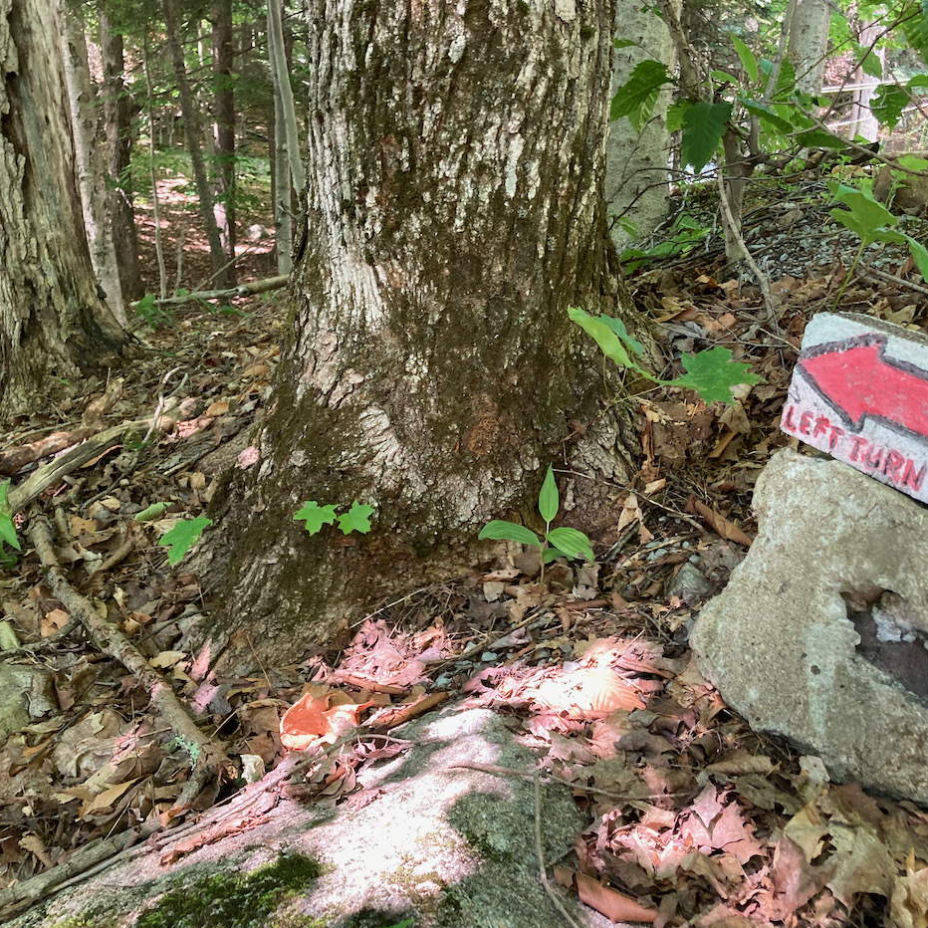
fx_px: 1031
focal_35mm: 34
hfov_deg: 48.4
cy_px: 462
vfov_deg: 48.5
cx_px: 503
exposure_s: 1/60
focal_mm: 3.99
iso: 160
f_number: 1.8
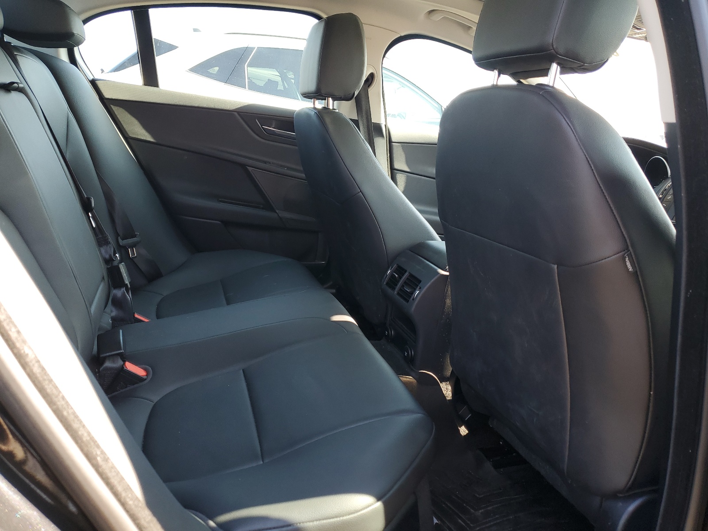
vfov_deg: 53.1
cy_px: 266
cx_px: 354
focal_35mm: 26
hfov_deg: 67.3
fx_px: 532
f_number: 1.5
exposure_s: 1/120
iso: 53
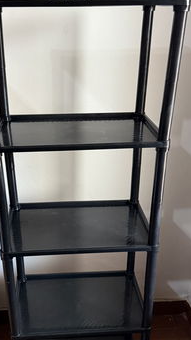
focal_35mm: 41
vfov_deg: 49.2
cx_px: 76
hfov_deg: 28.9
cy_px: 198
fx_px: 370
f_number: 1.78
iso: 640
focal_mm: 6.76
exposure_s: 1/33
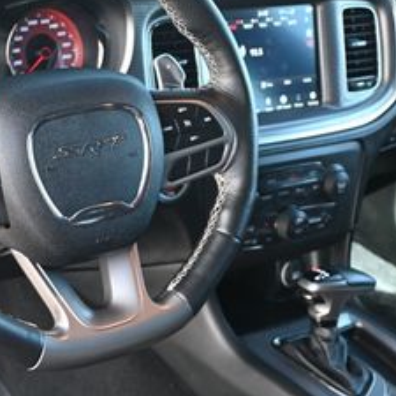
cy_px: 252
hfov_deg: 24.3
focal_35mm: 71
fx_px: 914
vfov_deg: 24.4
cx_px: 123
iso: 720
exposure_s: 1/125
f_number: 3.8
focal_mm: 19.5
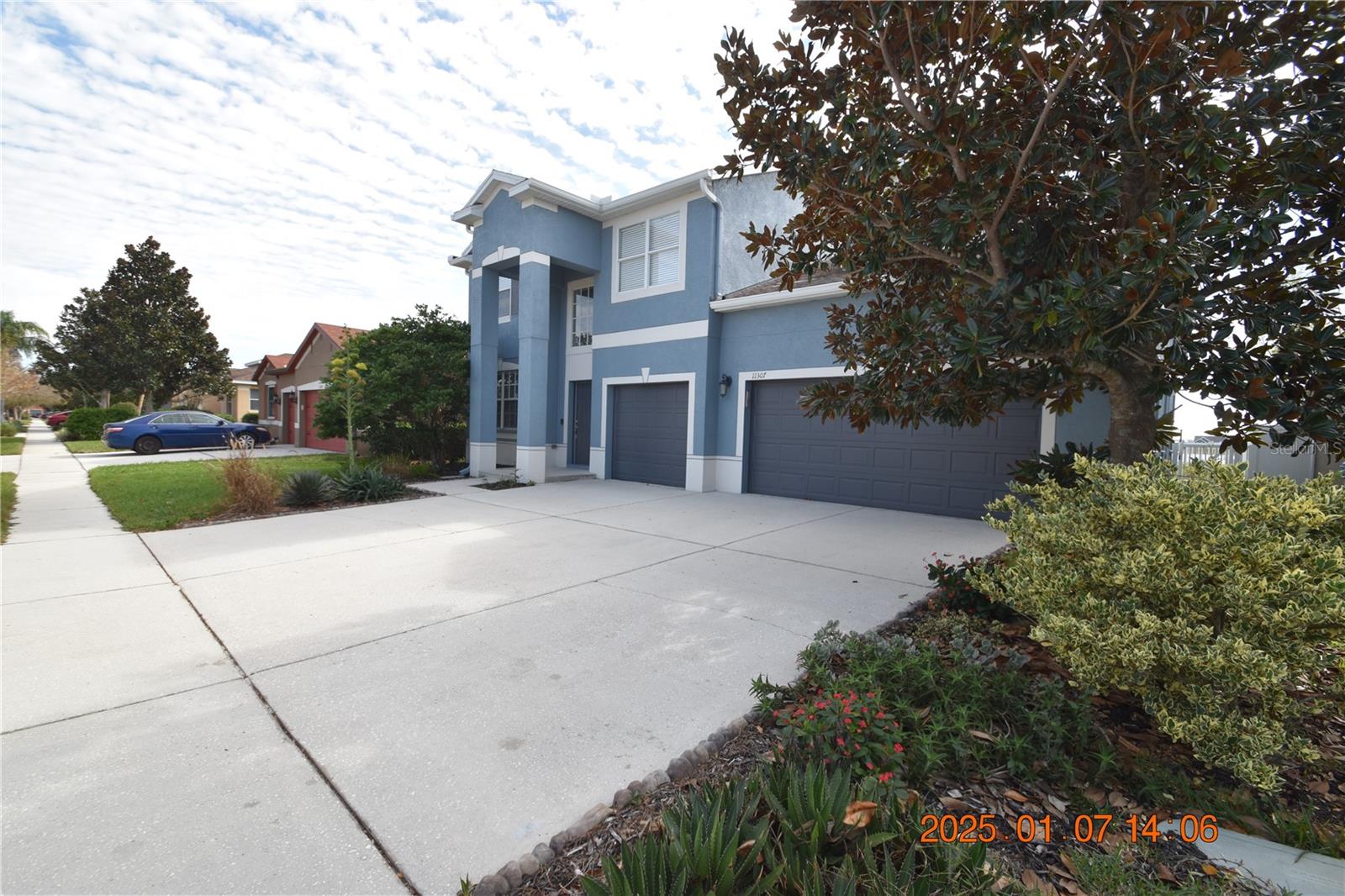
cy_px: 448
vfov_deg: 77.3
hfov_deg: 100.4
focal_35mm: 15
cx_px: 672
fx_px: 560
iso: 200
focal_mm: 10
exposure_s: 1/320
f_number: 9
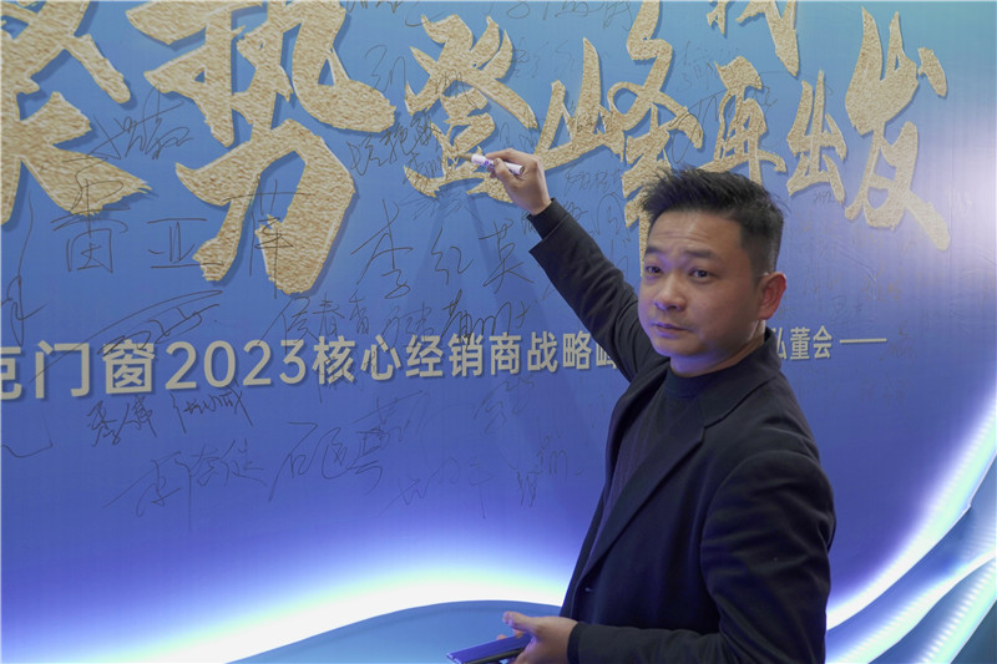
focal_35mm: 34
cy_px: 332
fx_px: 941
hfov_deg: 55.8
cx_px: 498
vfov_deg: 38.9
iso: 400
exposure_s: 1/50
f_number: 4.5
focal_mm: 34
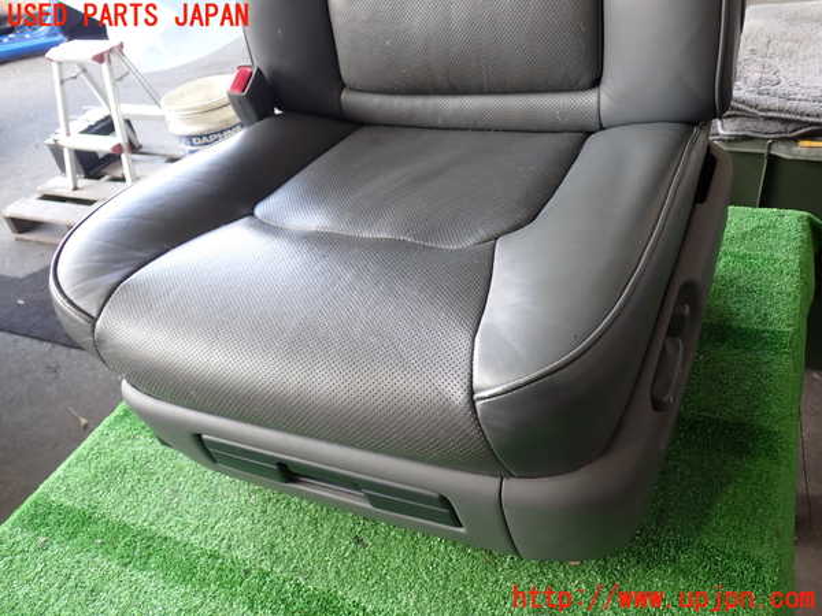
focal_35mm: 32
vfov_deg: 44.2
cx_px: 411
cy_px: 308
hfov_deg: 56.8
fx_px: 760
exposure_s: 1/60
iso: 160
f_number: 2.4
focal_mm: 5.79
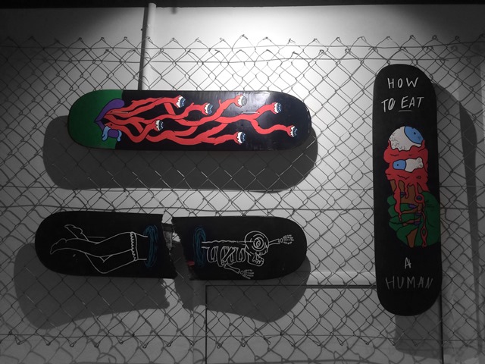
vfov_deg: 48.2
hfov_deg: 61.7
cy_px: 182
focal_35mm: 29
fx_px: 406
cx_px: 242
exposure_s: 1/33
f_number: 2.2
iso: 50
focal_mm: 4.15
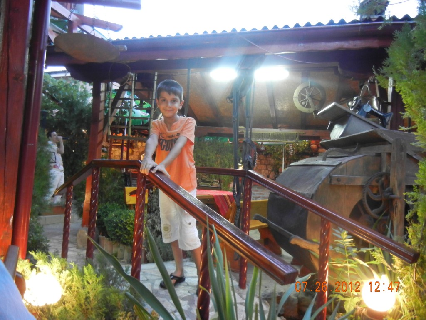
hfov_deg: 60.0
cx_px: 213
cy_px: 160
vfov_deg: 46.8
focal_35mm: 30
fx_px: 369
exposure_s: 1/2.6
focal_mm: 5.4
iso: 200
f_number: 3.5
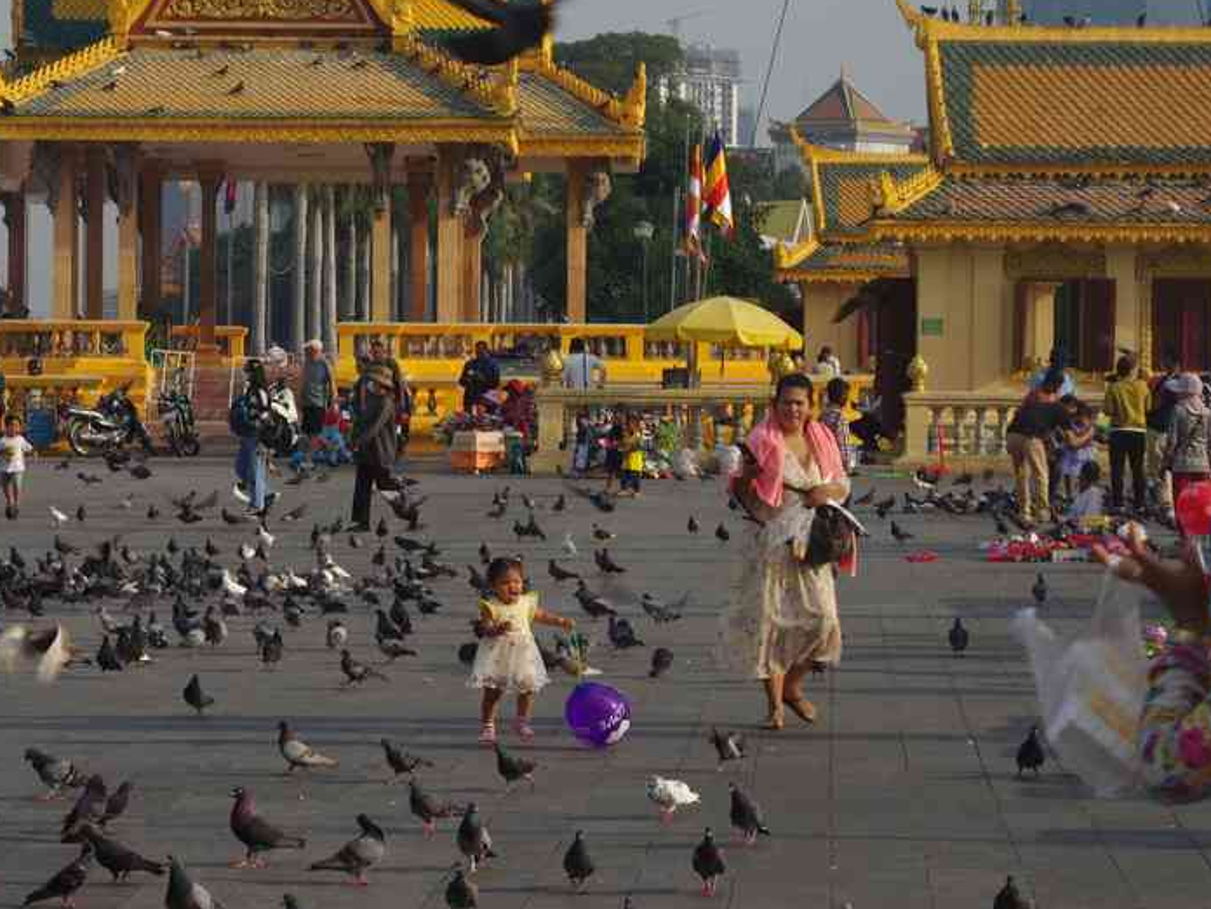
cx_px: 457
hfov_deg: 13.6
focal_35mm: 145
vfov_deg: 10.2
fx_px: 5073
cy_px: 390
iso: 200
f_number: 10
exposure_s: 1/100
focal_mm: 70
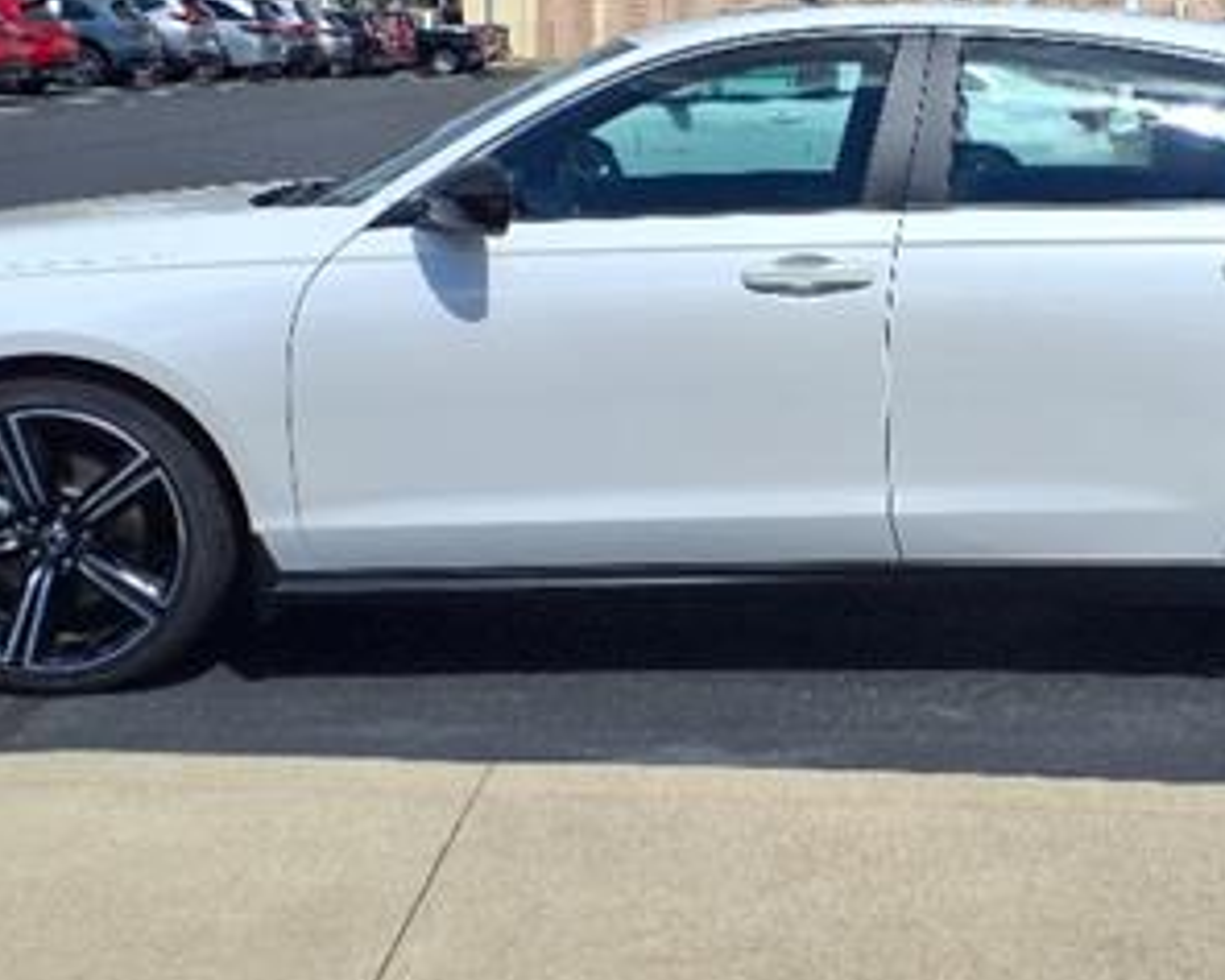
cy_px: 285
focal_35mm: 57
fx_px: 2067
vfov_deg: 26.5
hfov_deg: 32.7
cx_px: 844
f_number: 1.9
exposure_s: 1/3333
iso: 40
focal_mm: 3.58
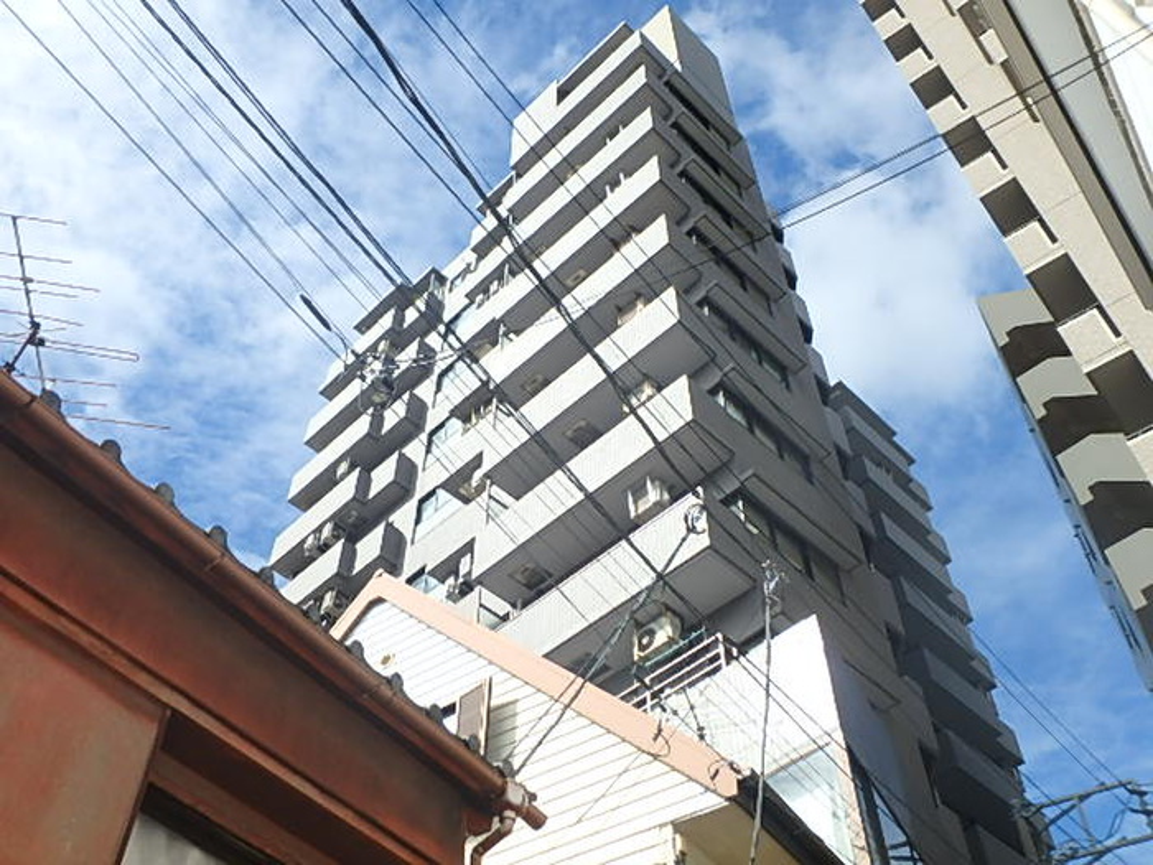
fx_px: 1132
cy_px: 432
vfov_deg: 41.8
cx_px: 576
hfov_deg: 54.0
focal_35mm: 34
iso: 125
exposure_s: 1/640
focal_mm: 6
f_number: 4.9
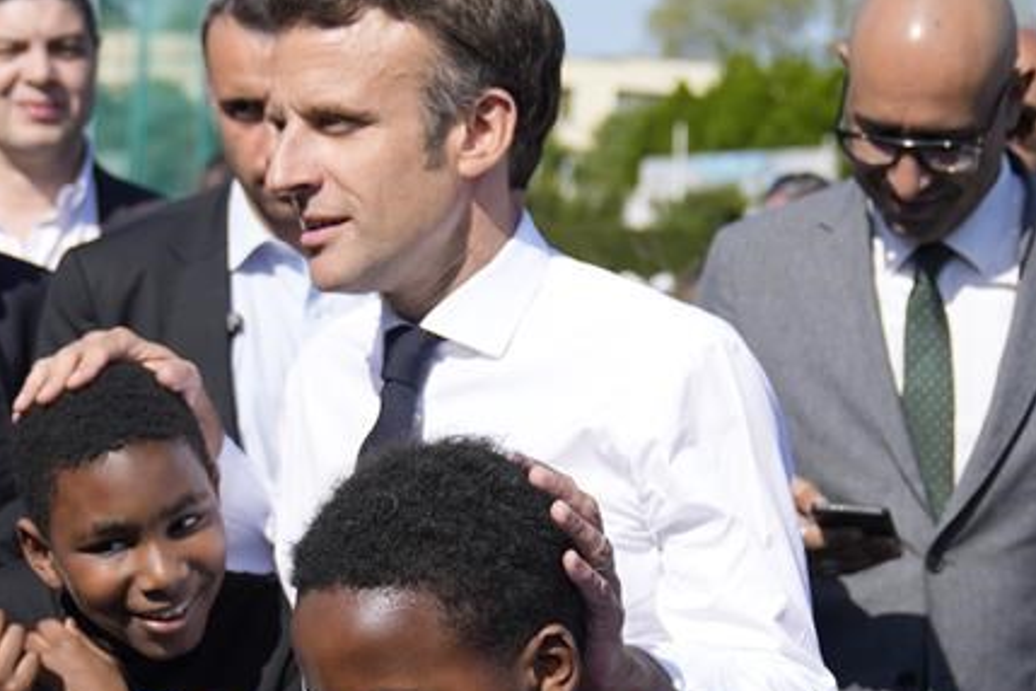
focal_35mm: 47
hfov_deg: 41.4
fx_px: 1352
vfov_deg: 28.5
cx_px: 353
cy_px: 436
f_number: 2.8
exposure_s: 1/1600
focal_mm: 31
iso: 100
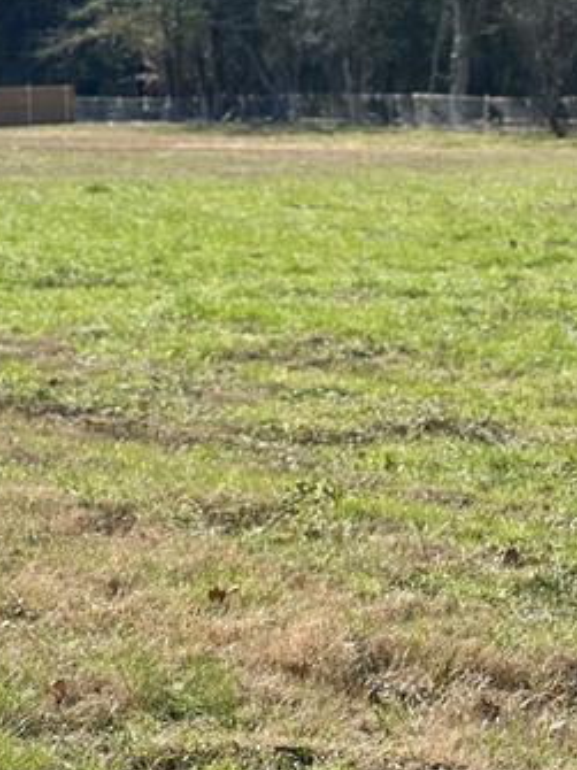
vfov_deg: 17.9
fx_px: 2446
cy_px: 352
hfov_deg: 13.3
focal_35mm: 110
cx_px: 517
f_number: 1.78
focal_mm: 6.86
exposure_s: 1/4785
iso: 100
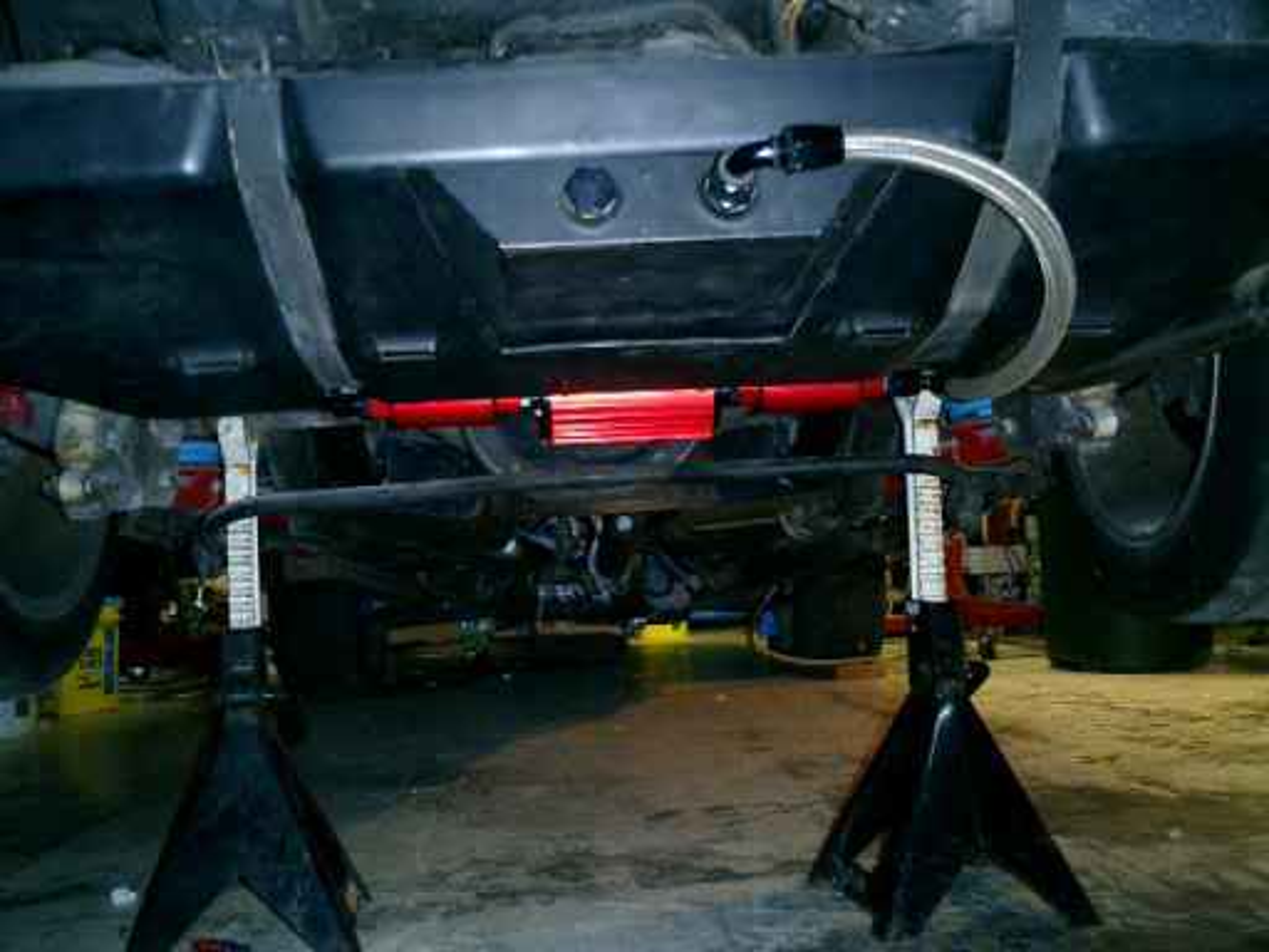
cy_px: 476
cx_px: 634
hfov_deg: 51.4
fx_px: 1320
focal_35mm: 36
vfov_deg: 39.7
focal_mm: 7.5
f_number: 3.2
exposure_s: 1/30
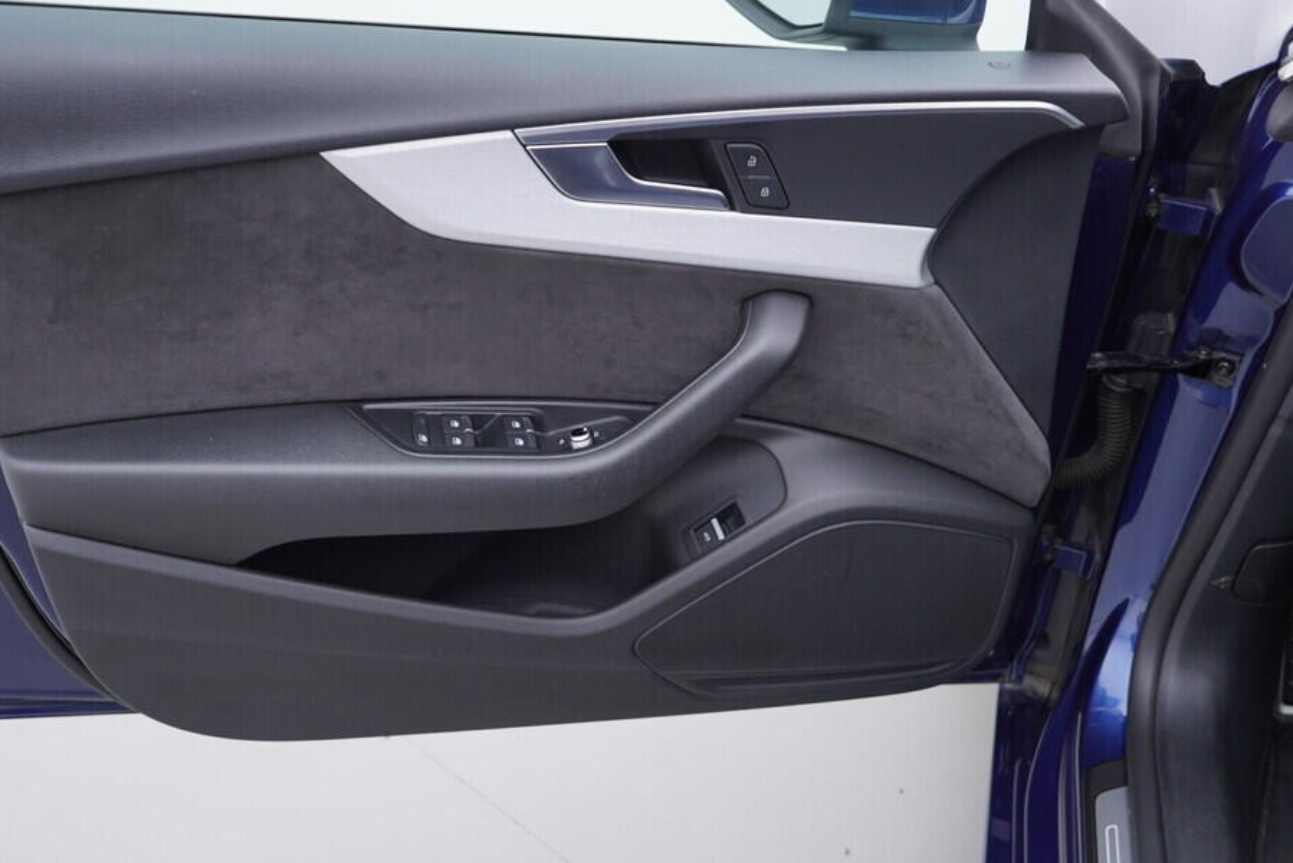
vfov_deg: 32.6
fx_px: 1473
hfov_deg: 47.3
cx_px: 571
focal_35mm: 41
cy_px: 379
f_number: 3.2
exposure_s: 1/50
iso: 125
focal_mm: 24
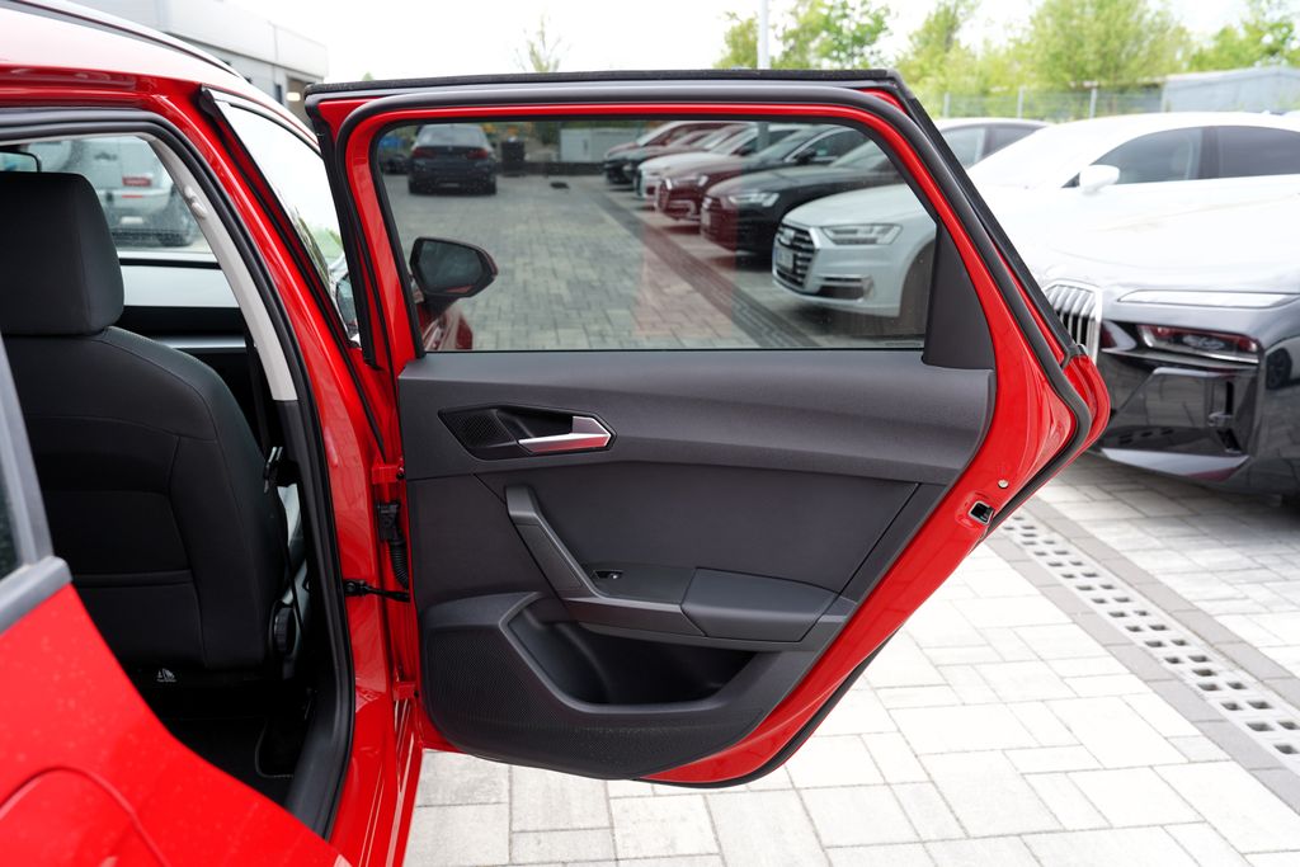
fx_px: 1047
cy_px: 434
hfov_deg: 63.7
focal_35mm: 29
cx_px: 650
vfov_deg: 45.0
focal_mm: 29
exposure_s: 1/100
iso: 100
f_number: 5
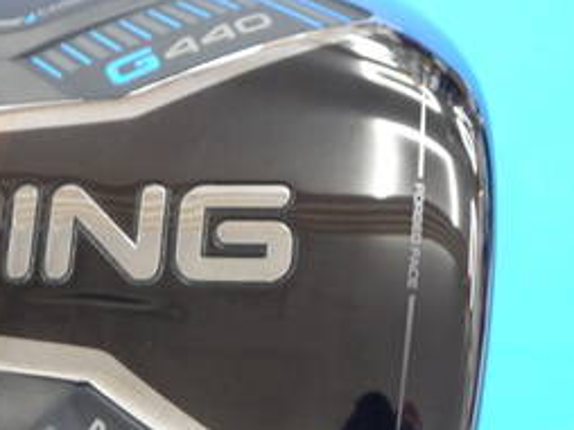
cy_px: 360
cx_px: 169
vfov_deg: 11.7
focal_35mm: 126
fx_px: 2087
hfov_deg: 15.6
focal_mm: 25
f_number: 4.6
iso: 800
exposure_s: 1/50
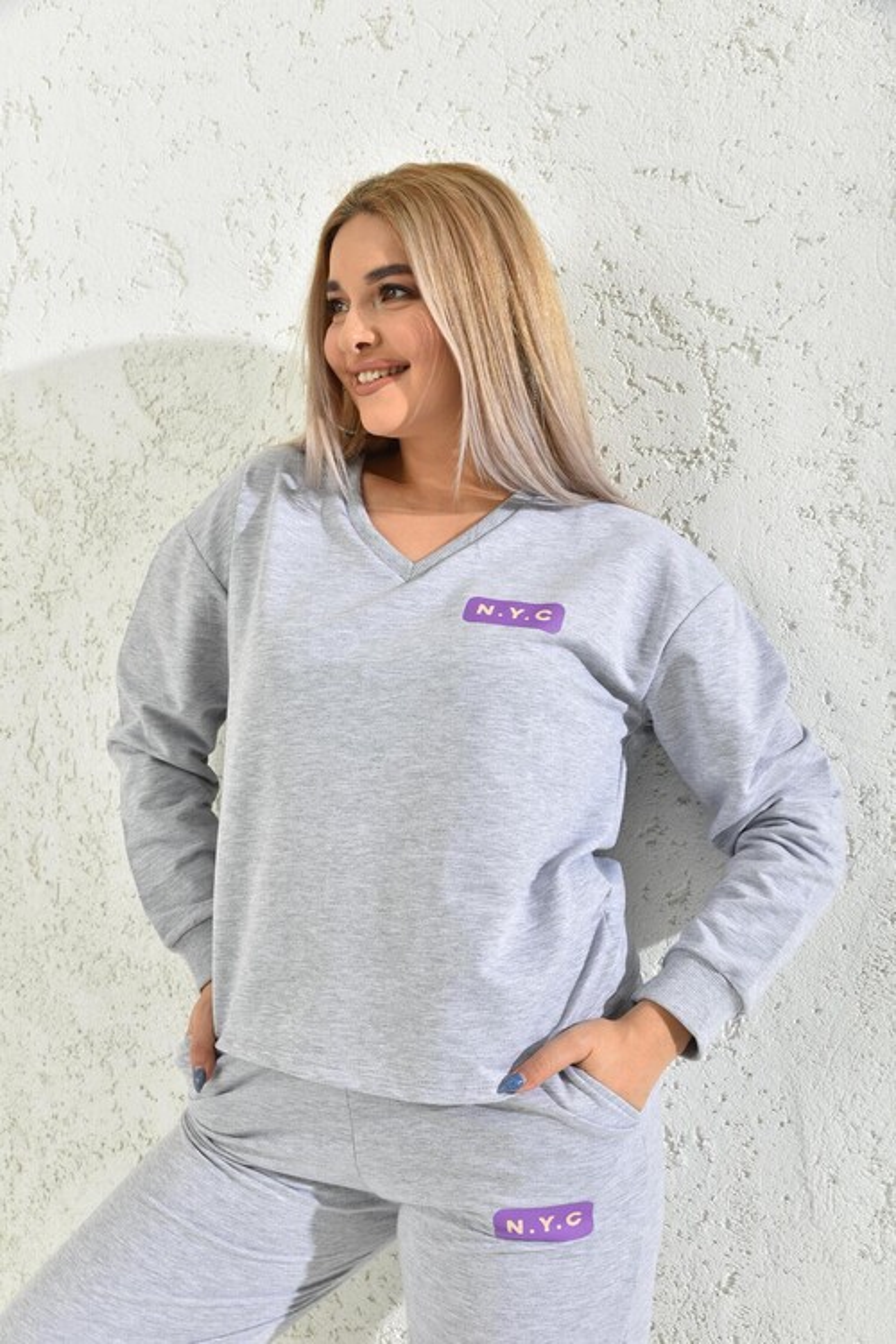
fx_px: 1307
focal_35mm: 35
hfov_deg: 37.9
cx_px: 448
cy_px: 672
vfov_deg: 54.4
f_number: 7.1
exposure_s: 1/160
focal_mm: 35
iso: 100
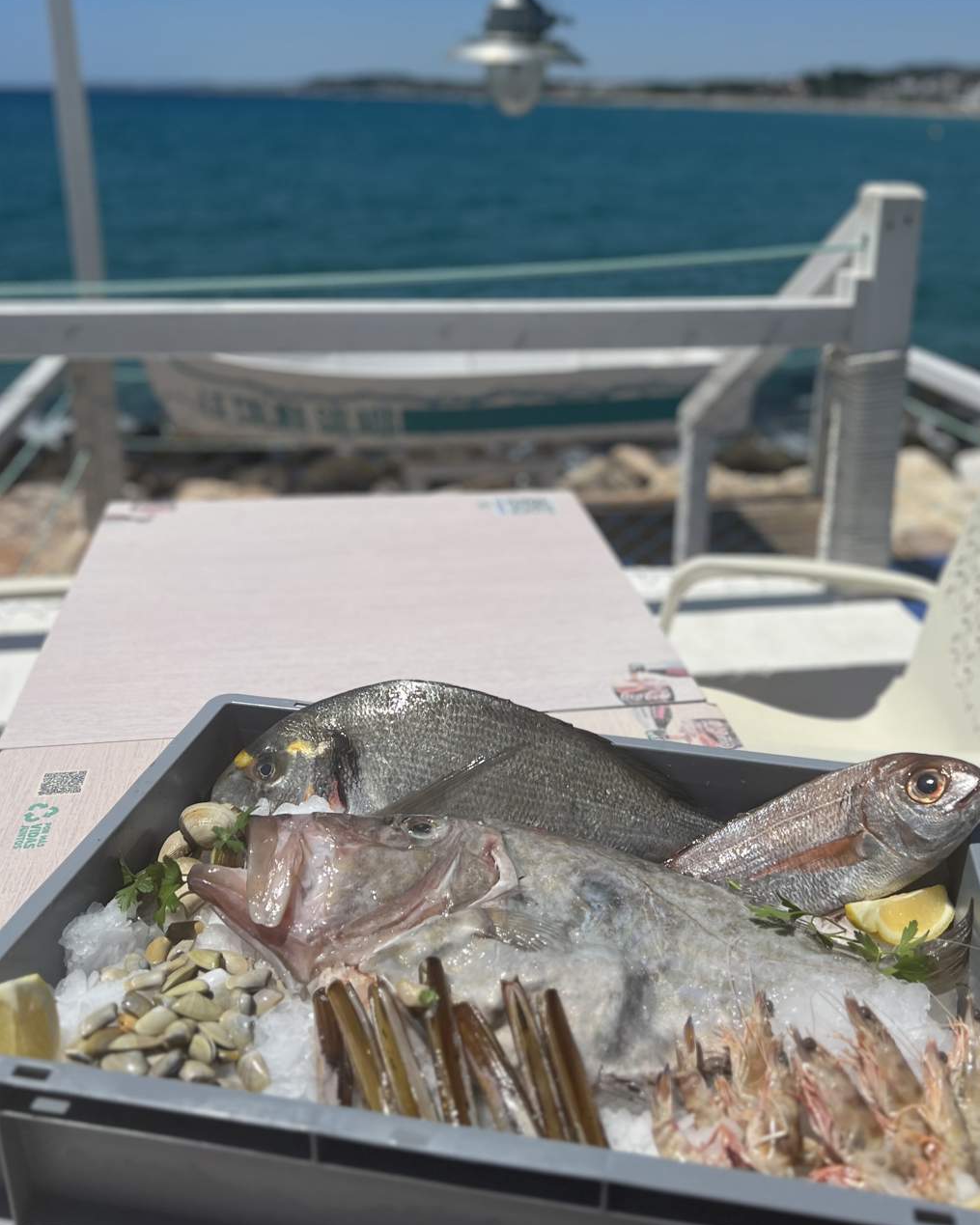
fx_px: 1160
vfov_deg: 55.5
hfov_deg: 45.7
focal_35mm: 32
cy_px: 534
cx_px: 563
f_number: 1.5
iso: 50
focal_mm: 5.7
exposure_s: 1/11364
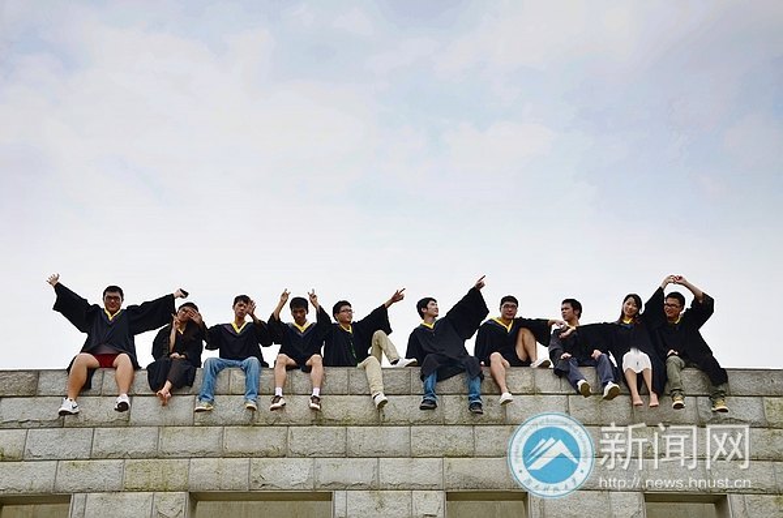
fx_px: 1107
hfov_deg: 39.0
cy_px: 259
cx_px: 392
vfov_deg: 26.3
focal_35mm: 51
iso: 100
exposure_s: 1/640
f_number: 6.3
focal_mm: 34
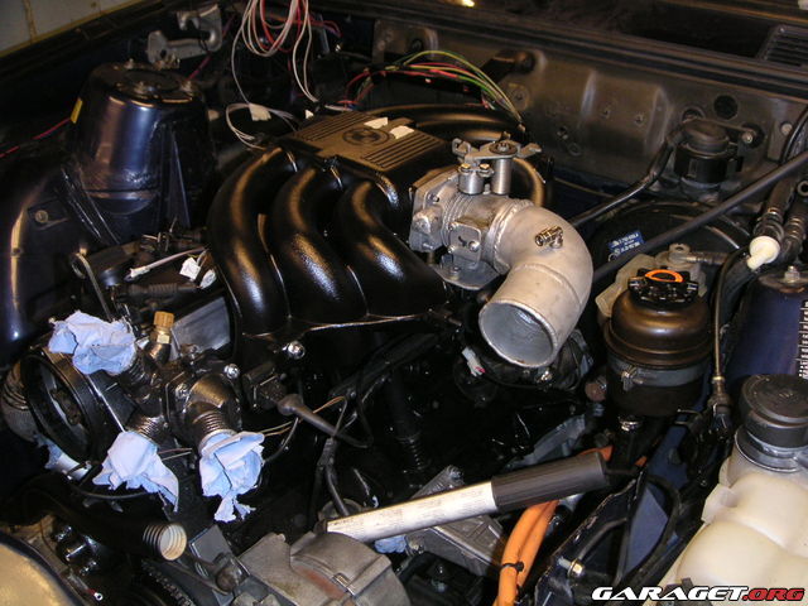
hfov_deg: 49.0
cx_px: 404
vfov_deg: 37.7
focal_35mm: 38
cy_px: 303
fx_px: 887
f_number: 2.8
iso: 160
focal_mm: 6
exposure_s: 1/45
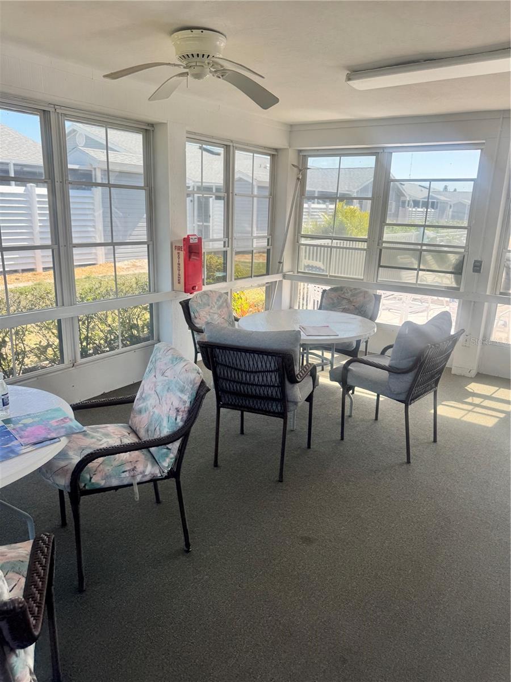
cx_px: 256
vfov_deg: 71.6
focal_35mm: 24
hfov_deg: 56.8
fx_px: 472
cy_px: 341
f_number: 1.78
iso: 80
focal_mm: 6.76
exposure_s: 1/510
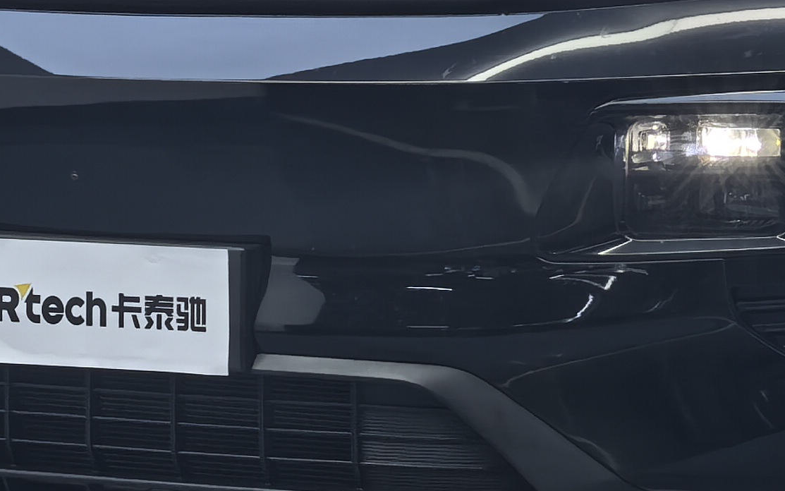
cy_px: -91
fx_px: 5007
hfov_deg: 8.9
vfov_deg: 5.6
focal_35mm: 234
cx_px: 817
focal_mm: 6.98
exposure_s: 1/194
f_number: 2
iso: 50
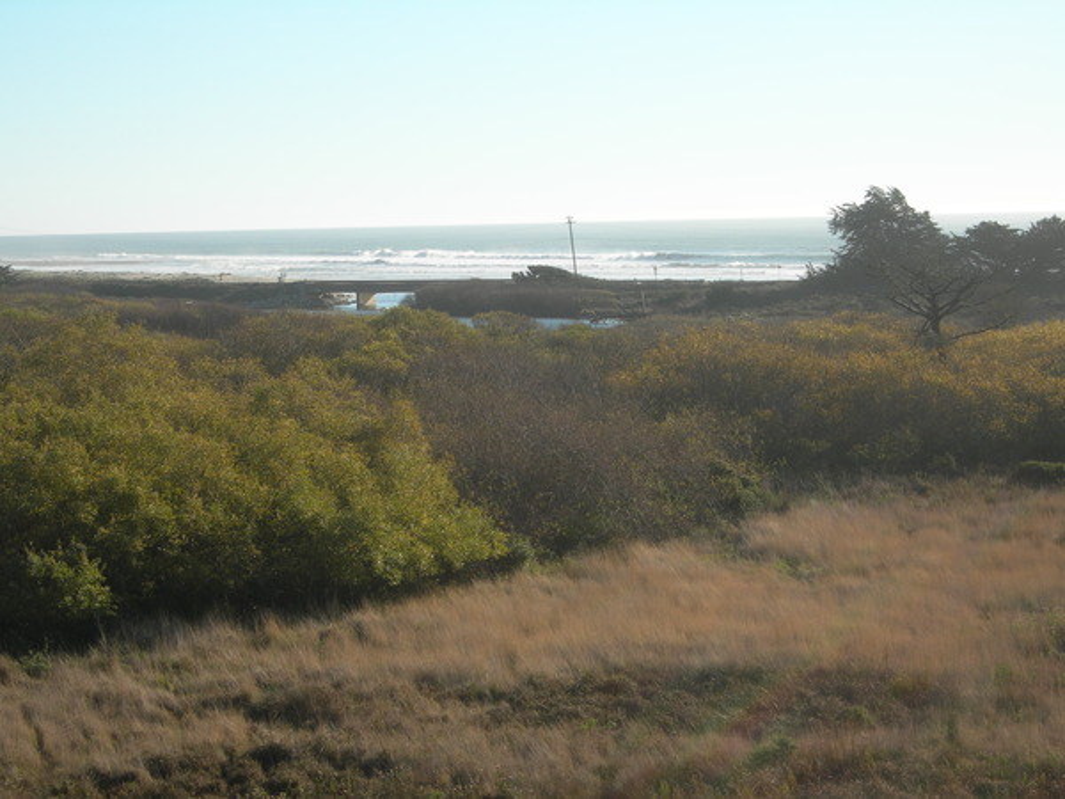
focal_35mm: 92
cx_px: 532
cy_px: 400
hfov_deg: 21.3
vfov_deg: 16.1
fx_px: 2830
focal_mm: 19.1
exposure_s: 1/180
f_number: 7.3
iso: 50
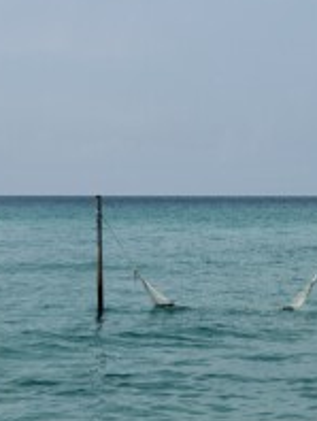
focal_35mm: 137
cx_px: 218
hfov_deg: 10.8
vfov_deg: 14.3
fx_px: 1669
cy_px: 107
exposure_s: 1/1531
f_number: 2.8
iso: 25
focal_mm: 9
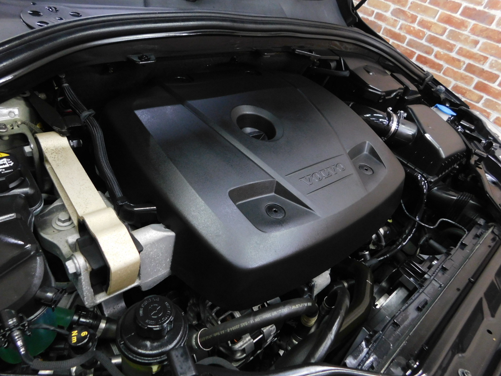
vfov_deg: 58.9
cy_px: 188
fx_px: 333
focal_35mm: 23
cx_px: 250
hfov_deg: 73.9
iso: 400
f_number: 3
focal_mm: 4
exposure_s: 1/25
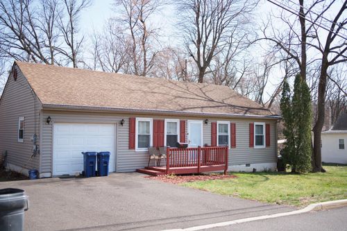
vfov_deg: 37.8
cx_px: 174
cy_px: 116
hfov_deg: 54.5
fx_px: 337
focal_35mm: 35
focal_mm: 35
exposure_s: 1/2000
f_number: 2
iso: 125
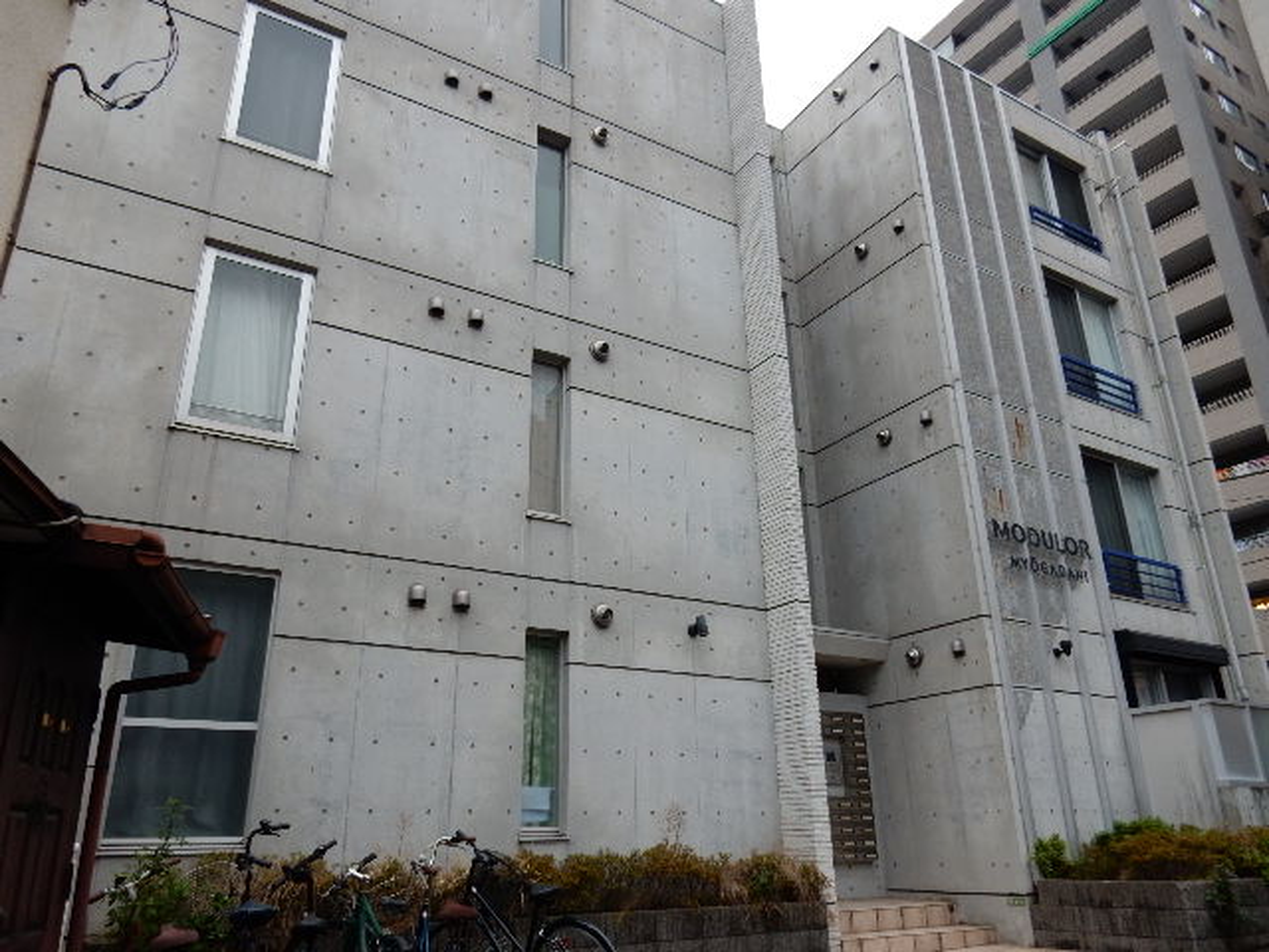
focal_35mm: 25
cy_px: 476
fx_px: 916
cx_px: 634
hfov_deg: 69.4
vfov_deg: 54.9
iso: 125
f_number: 3.7
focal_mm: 4.5
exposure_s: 1/125
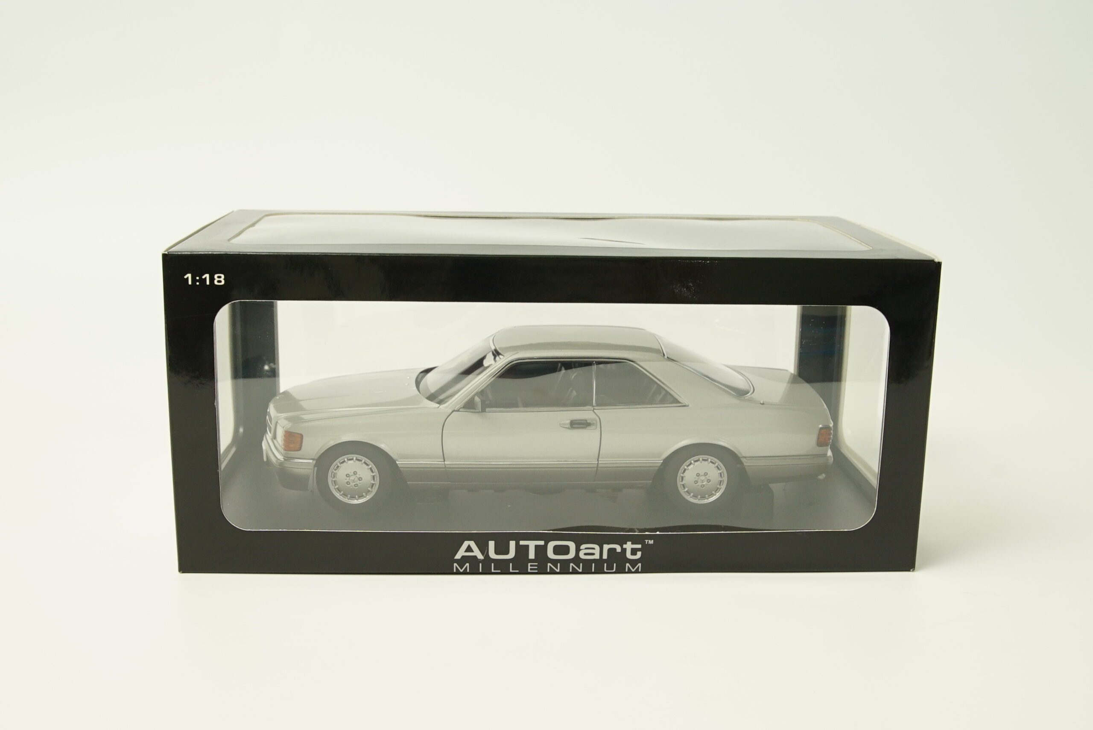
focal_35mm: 42
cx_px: 546
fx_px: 1276
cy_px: 365
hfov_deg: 46.4
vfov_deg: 31.9
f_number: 10
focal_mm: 28
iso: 1000
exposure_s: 1/20
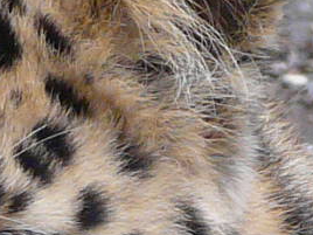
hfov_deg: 1.3
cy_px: 324
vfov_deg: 1.0
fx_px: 14088
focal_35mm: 1558
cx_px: -67
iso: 200
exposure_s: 1/50
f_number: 3.6
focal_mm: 27
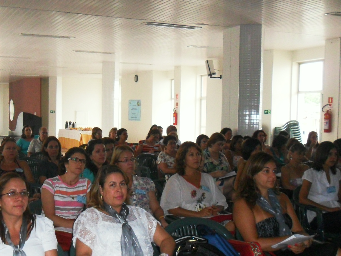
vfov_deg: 31.5
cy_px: 143
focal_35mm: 46
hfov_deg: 40.5
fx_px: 453
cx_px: 101
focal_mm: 4.9
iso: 240
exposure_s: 1/90
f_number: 3.5
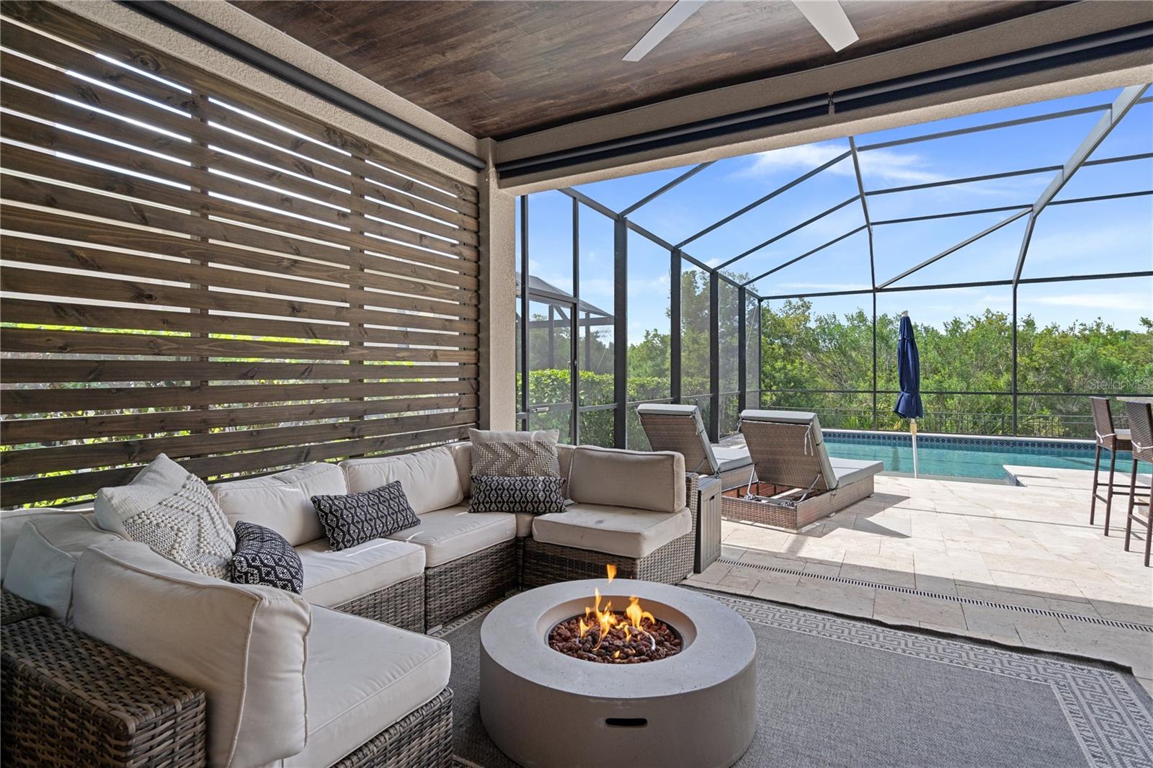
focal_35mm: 17
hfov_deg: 93.3
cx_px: 576
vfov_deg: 70.4
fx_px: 544
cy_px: 384
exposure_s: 1/60
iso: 320
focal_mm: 17
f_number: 9
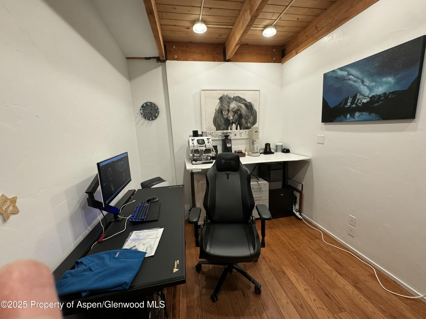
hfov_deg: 102.1
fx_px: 172
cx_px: 213
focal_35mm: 14
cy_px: 160
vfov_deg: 85.7
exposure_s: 1/120
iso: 320
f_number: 2.2
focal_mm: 2.22
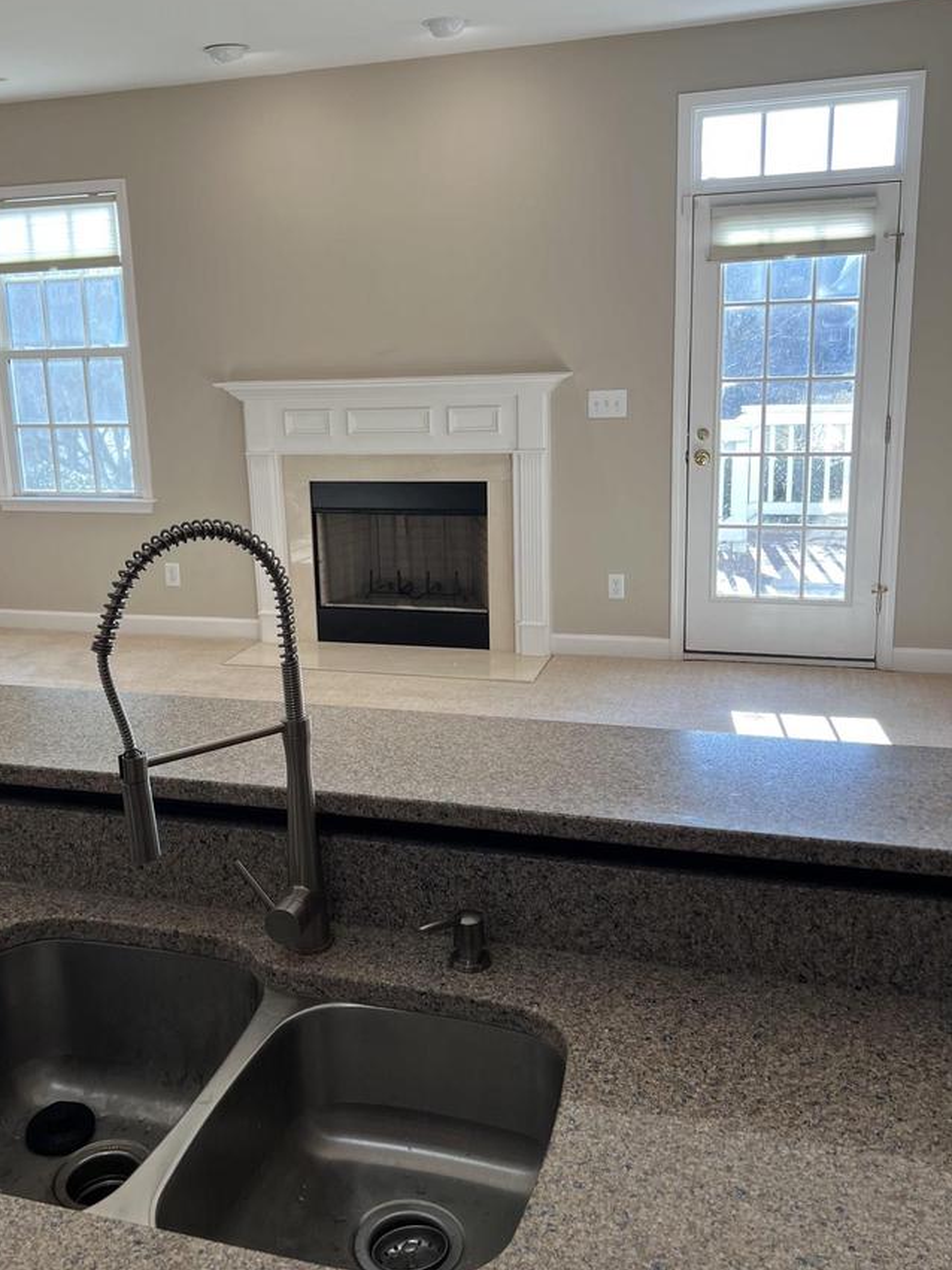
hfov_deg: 42.6
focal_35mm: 33
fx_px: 1210
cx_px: 354
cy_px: 573
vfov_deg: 55.3
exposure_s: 1/195
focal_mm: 5.7
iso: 40
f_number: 1.5
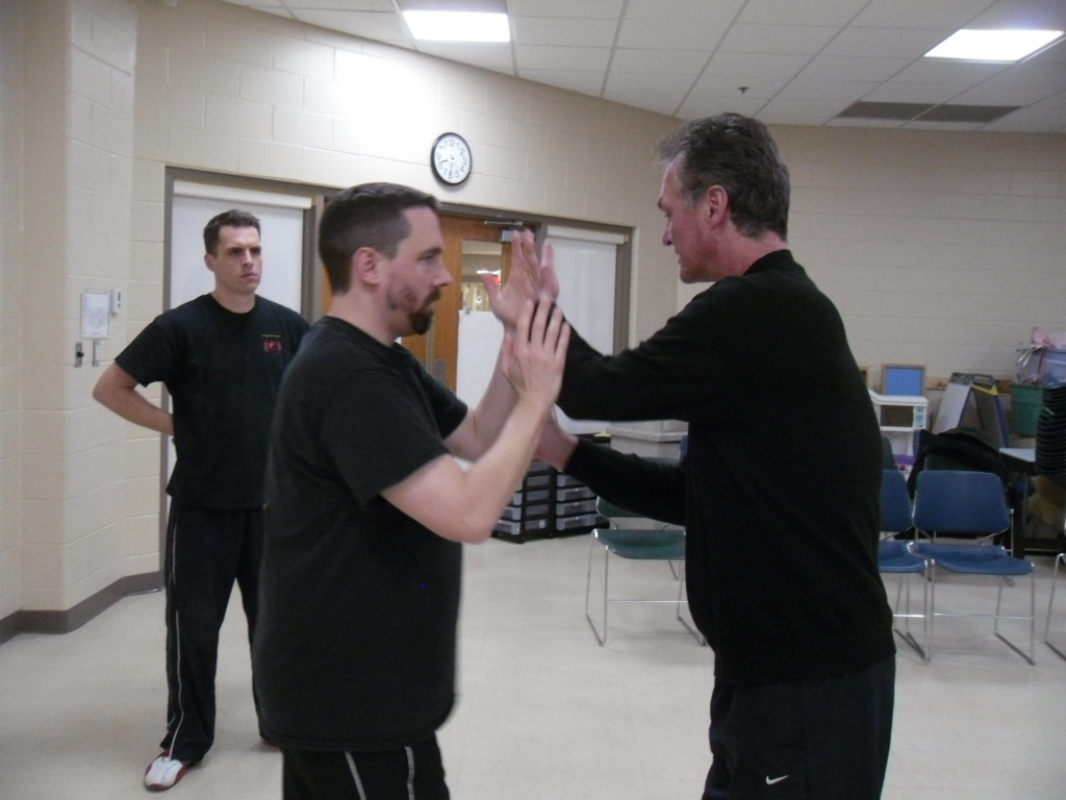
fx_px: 1386
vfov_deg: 32.2
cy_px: 400
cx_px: 533
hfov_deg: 42.1
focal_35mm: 45
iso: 400
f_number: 3.5
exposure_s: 1/26
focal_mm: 6.3
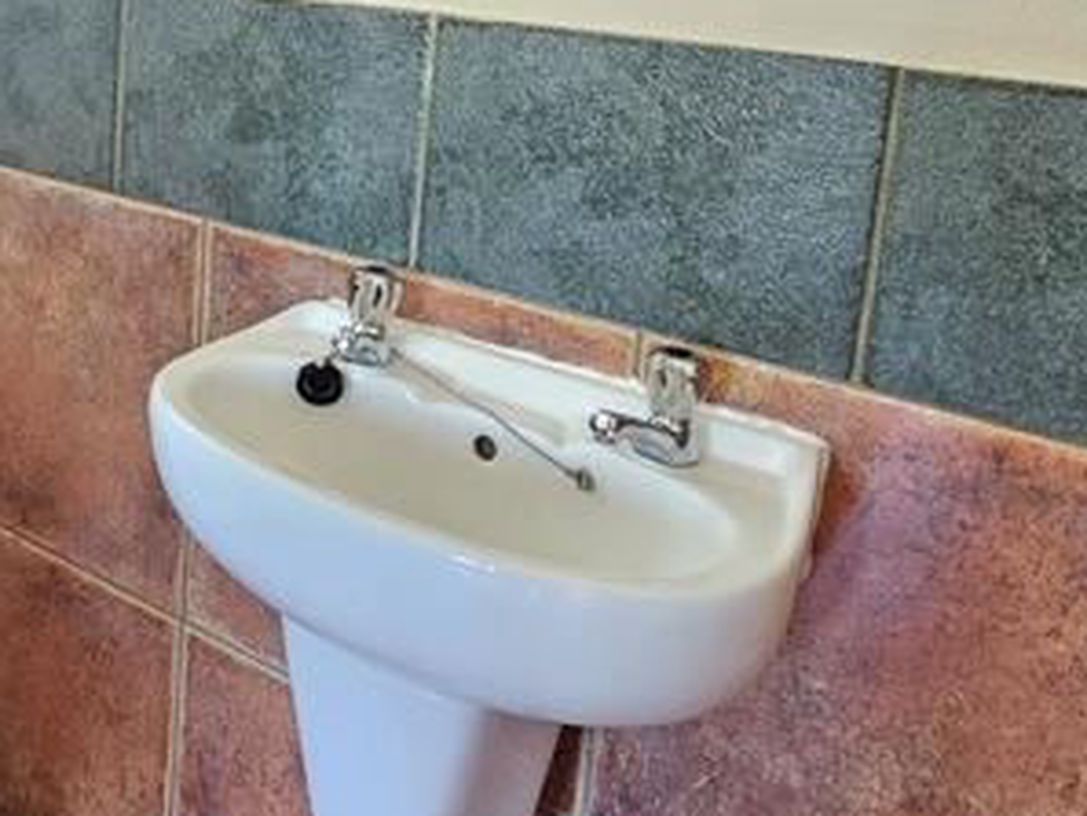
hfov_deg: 49.8
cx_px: 231
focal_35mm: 35
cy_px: 95
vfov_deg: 38.2
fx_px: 1100
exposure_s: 1/33
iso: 800
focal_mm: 2.2
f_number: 2.2
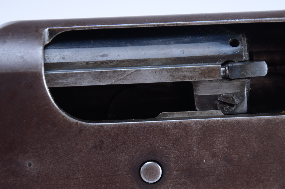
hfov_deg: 8.9
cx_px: 181
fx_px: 1823
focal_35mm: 231
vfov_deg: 5.9
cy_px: 106
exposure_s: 1/100
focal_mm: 105
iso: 100
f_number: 7.1
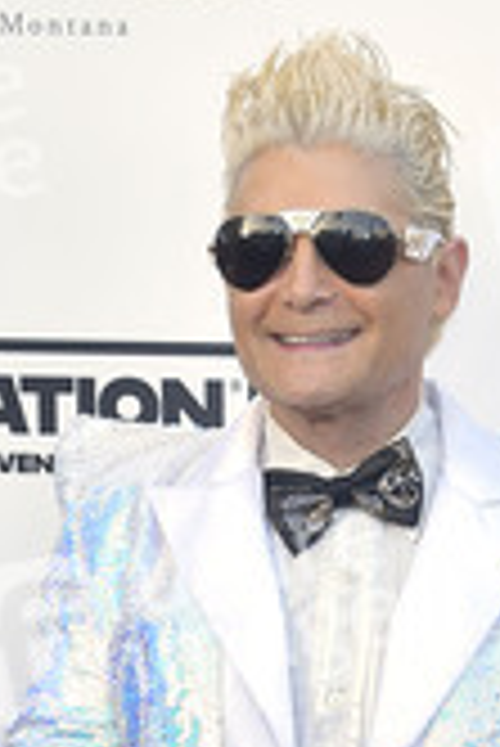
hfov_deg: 12.9
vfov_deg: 18.4
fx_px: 2204
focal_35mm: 106
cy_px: 846
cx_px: 304
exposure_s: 1/250
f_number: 6.3
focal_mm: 44
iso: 500
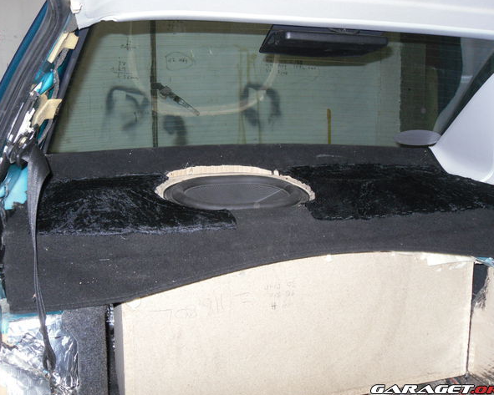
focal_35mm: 37
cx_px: 247
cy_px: 197
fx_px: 541
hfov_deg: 49.1
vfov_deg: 40.1
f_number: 3.5
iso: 200
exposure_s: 1/45
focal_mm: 6.3
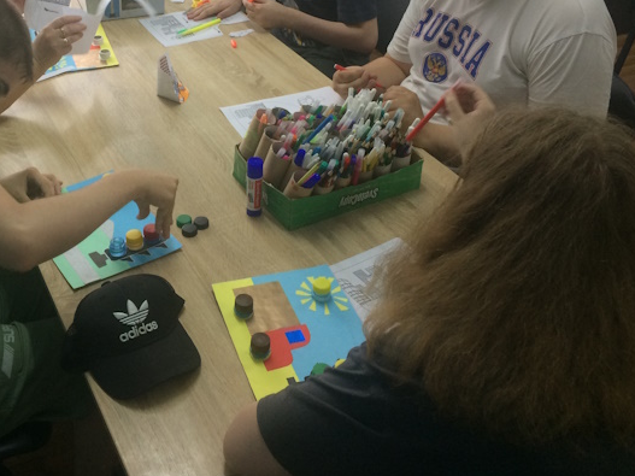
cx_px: 207
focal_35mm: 44
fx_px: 807
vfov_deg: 32.4
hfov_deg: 42.3
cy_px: 130
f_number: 2.2
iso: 100
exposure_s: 1/33
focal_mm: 4.15
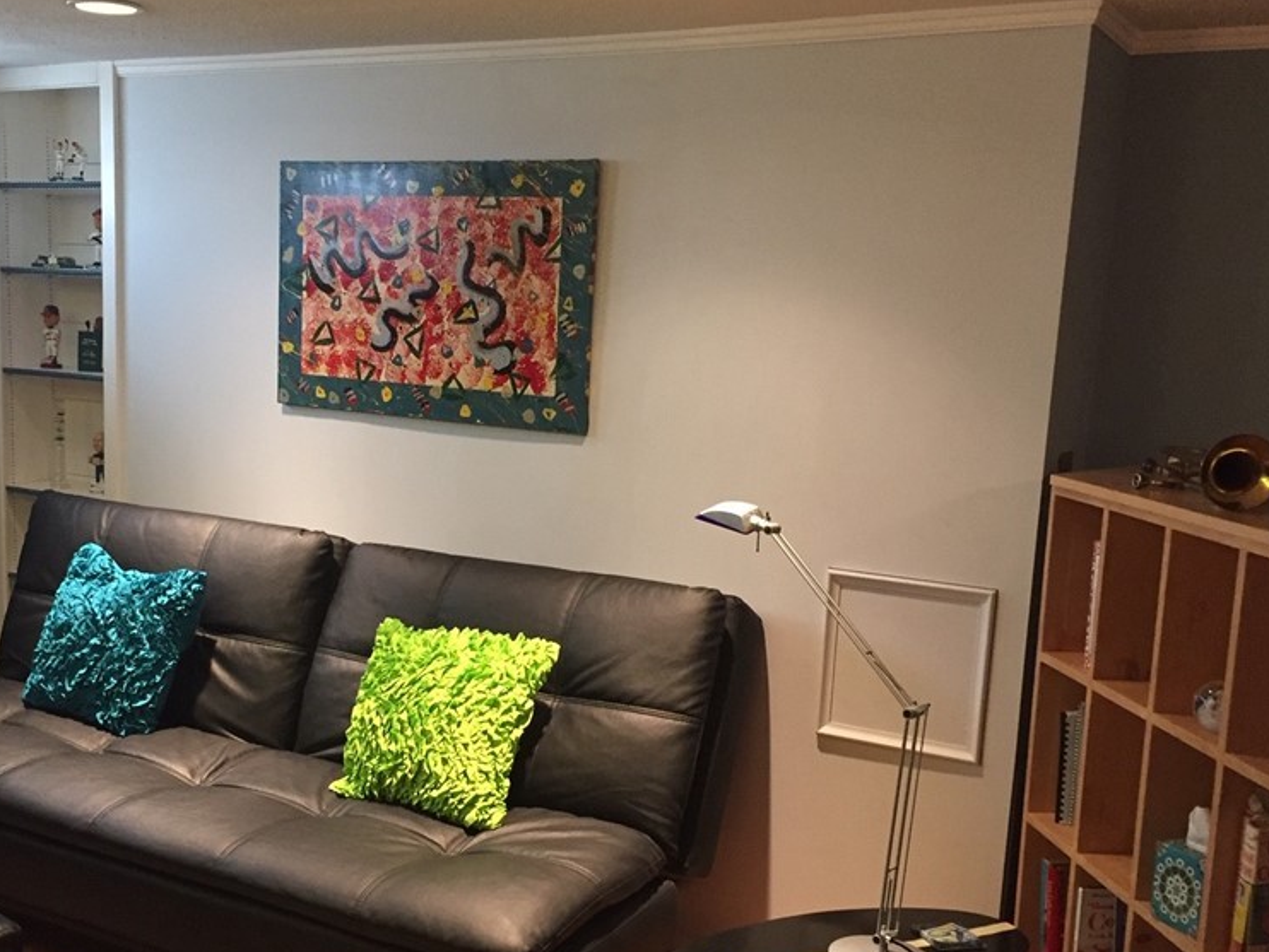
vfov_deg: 35.8
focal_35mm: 40
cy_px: 586
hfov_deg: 46.4
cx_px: 484
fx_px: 1467
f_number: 2.2
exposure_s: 1/30
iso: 250
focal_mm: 4.15
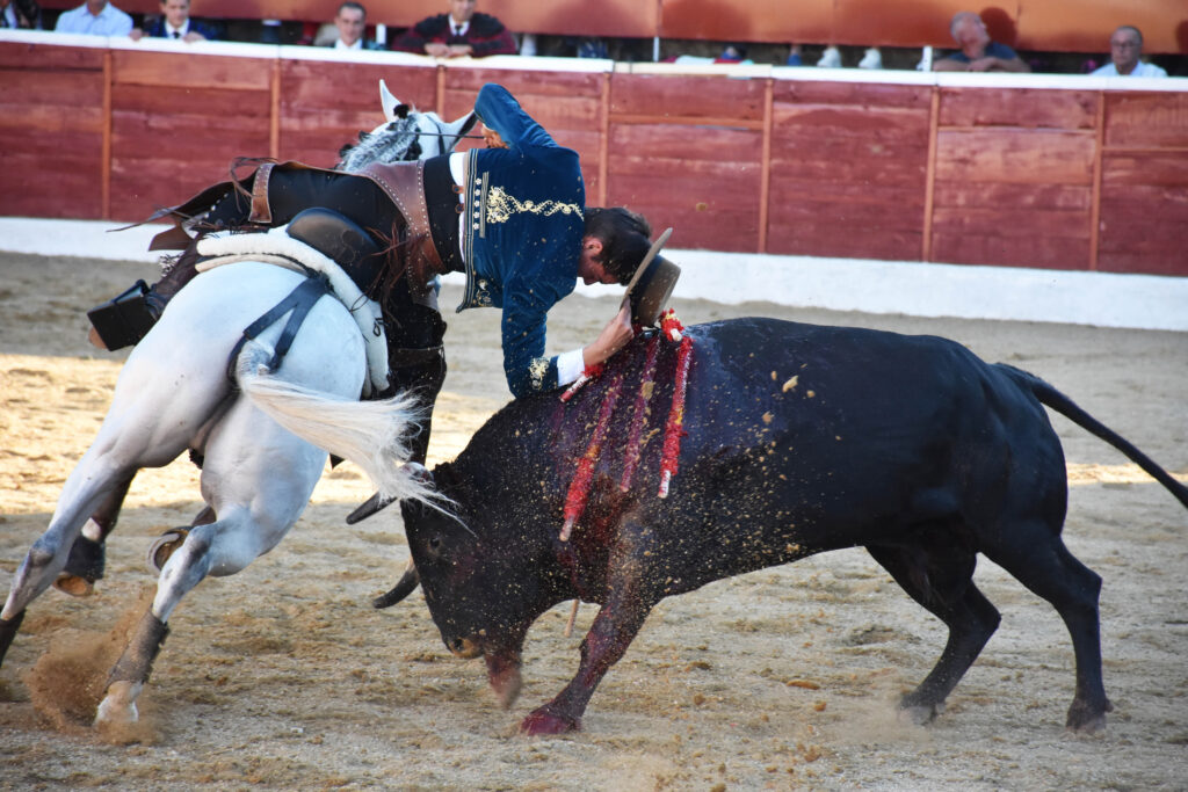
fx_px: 6930
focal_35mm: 210
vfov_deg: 6.5
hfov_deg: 9.8
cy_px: 396
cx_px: 594
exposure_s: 1/500
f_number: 5.6
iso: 800
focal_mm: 140
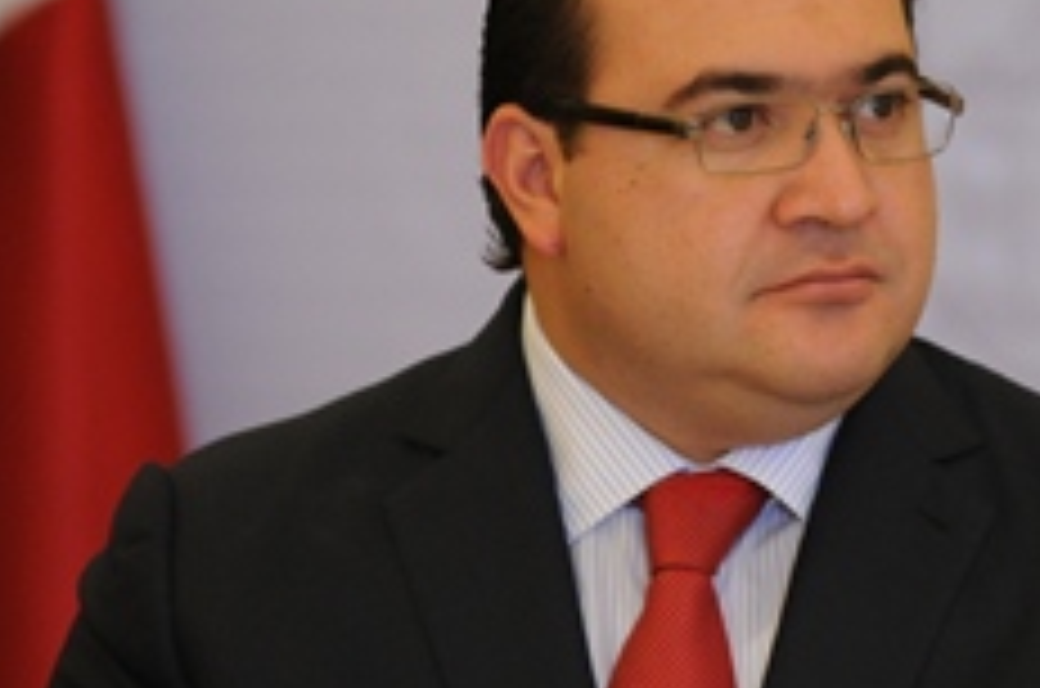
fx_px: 16807
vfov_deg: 2.3
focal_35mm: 583
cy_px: 252
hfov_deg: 3.5
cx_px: 707
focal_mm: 200
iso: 1000
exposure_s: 1/200
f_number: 2.8
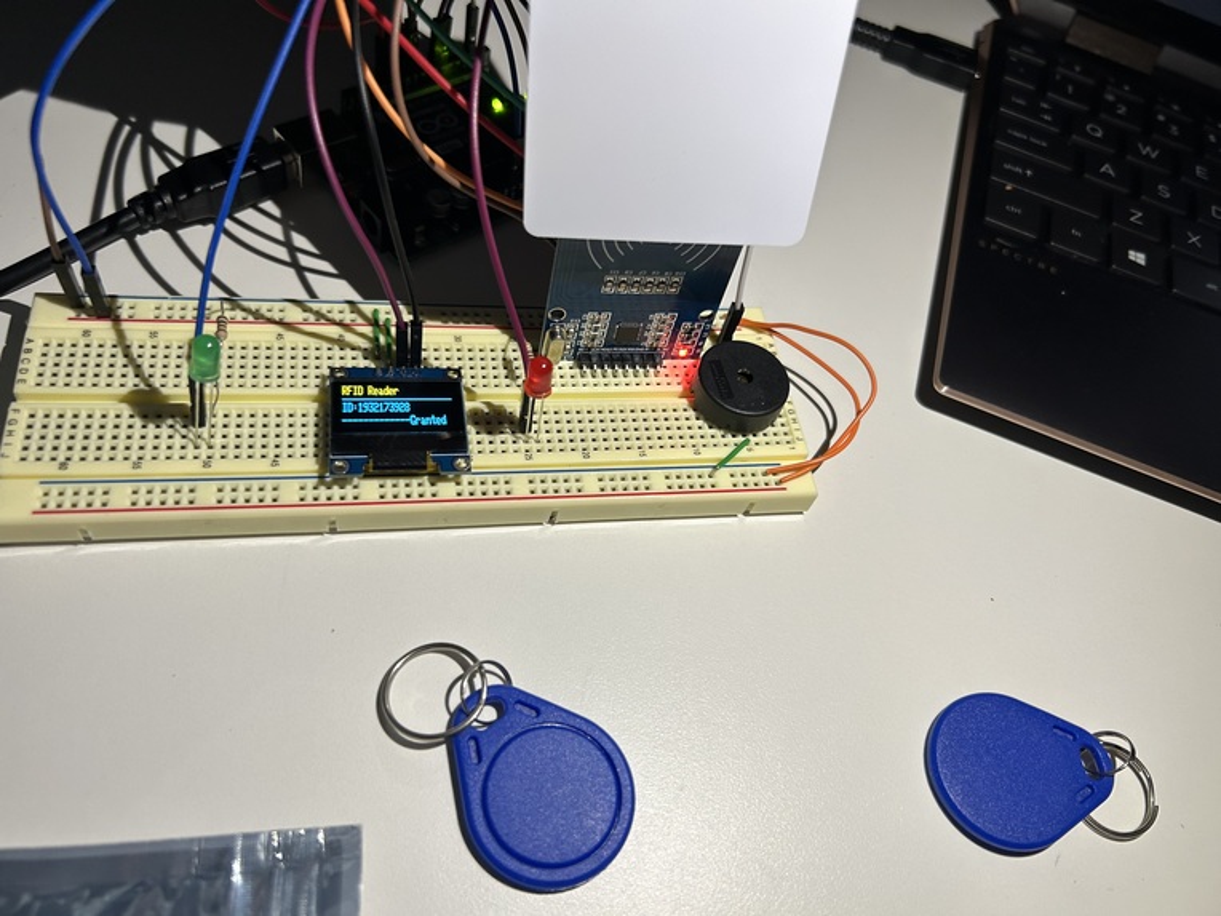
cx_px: 610
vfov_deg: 53.1
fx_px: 917
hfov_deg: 67.3
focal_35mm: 26
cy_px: 458
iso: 125
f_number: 1.5
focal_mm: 5.7
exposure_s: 1/90
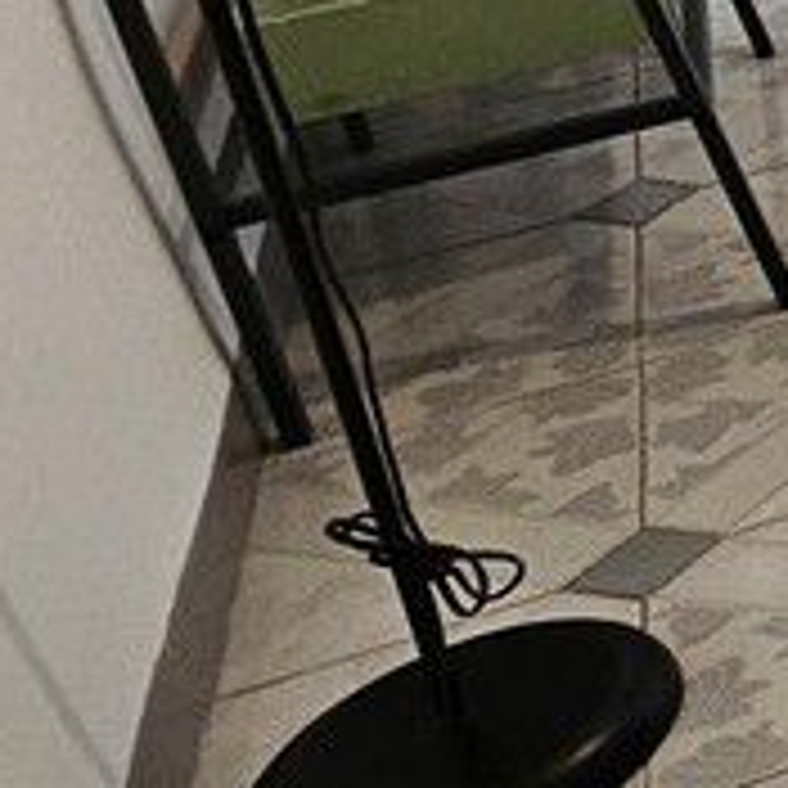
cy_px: -293
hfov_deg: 10.8
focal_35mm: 84
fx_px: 2163
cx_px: 2499
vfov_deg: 18.8
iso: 250
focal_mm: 2.2
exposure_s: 1/70.8
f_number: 2.2
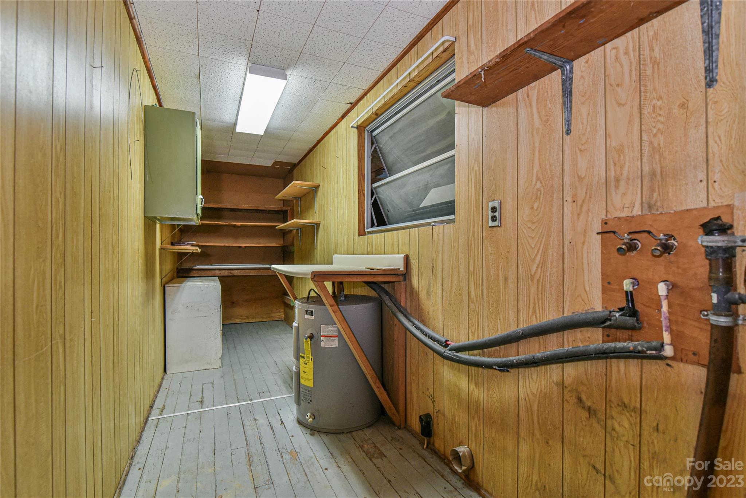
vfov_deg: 73.8
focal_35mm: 16
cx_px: 373
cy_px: 249
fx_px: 332
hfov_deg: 96.7
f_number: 5
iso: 1600
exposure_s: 1/100
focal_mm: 16
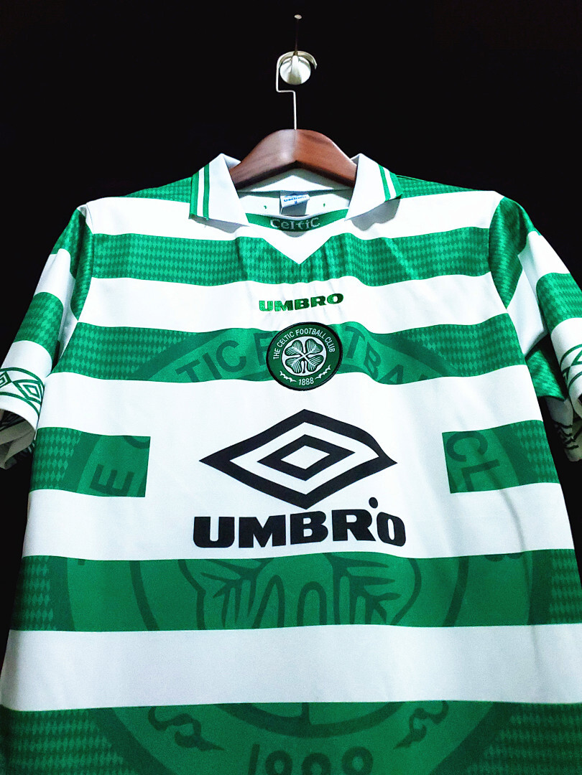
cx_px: 291
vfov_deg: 67.3
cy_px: 388
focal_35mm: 26
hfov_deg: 53.1
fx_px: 583
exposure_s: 1/45
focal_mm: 4.3
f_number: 1.5
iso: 640
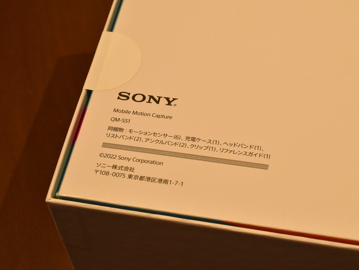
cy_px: 135
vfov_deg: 19.6
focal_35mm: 75
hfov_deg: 26.0
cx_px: 179
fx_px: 778
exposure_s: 1/60
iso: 1600
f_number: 16
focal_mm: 46
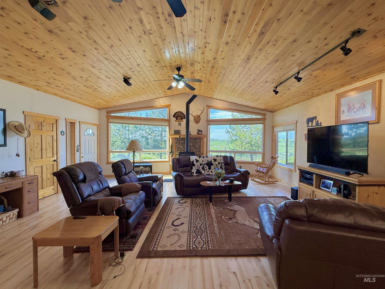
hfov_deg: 102.1
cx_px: 192
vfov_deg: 85.7
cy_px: 144
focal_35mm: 14
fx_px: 156
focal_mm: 2.22
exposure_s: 1/120
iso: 80
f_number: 2.2
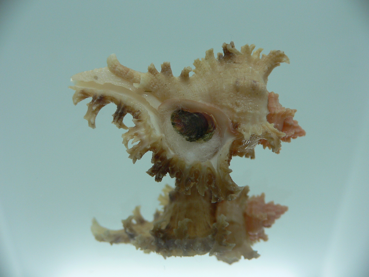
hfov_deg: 52.6
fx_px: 373
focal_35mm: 35
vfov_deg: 40.7
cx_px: 184
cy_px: 138
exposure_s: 1/60
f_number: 2.8
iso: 80
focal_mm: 4.6
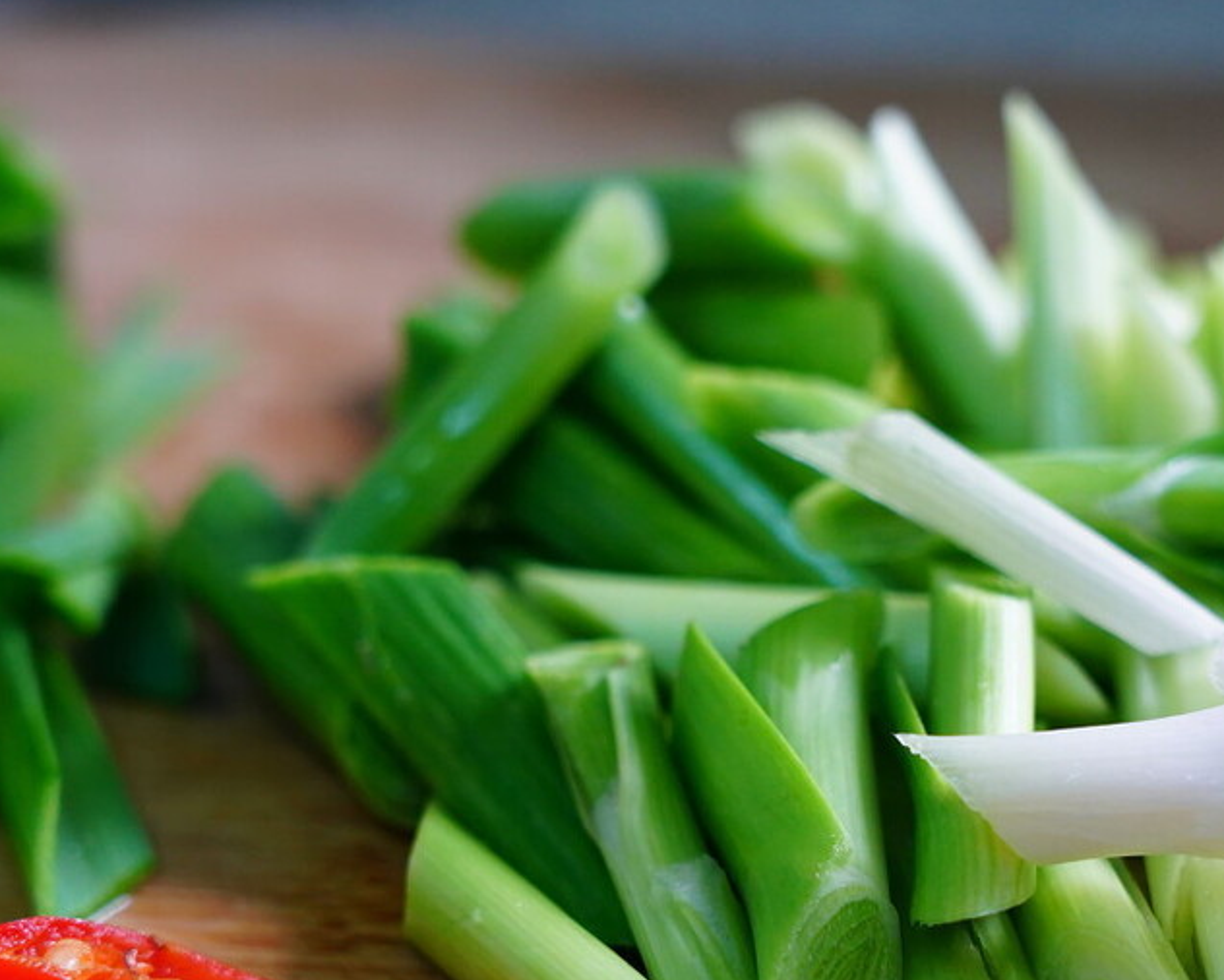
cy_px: 673
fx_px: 6776
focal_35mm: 187
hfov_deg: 10.3
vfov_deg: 8.3
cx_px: 835
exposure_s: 1/100
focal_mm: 105
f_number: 5.6
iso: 2000
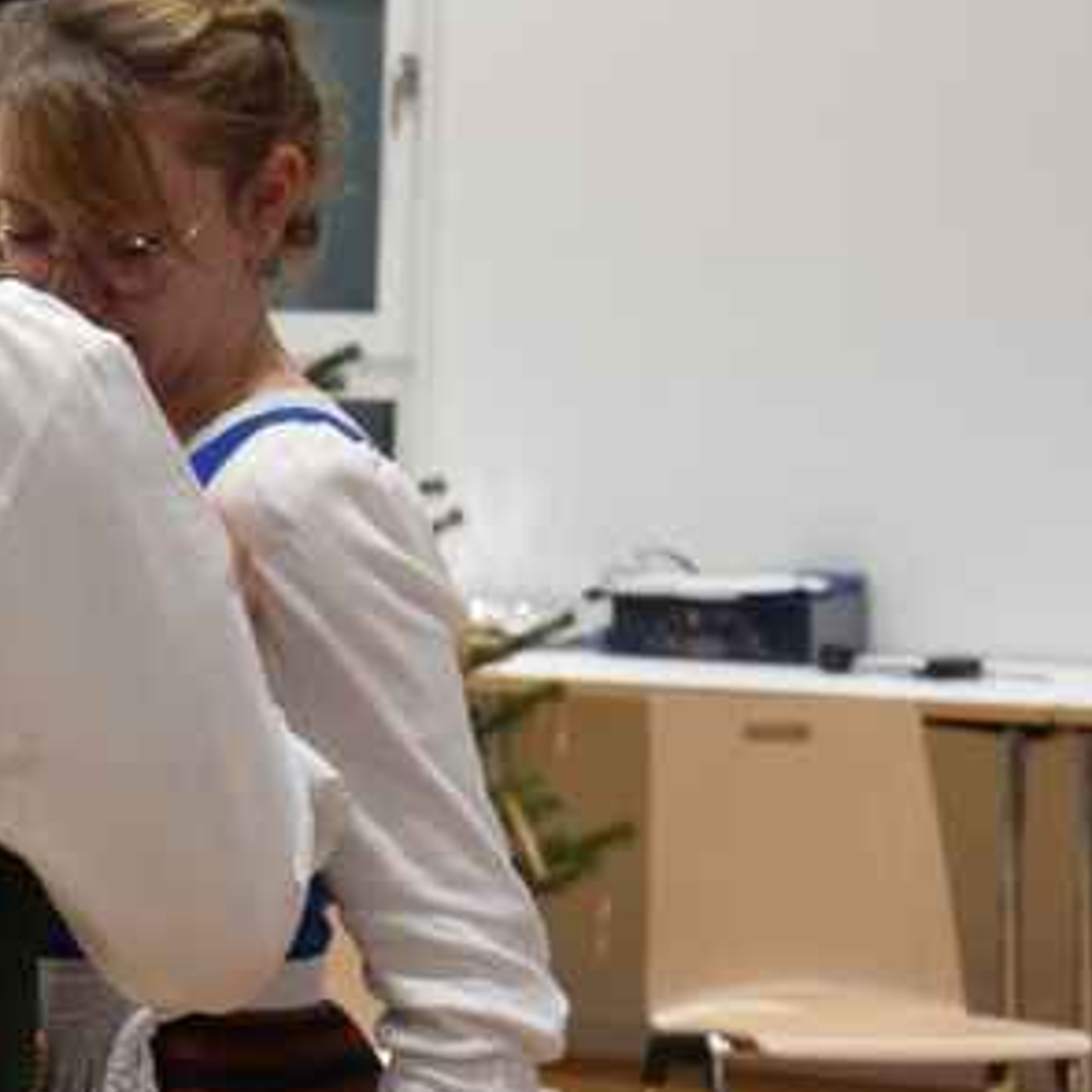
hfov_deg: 10.4
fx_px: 5853
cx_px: -289
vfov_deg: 10.7
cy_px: 481
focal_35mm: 164
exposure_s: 1/50
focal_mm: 42
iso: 800
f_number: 4.8
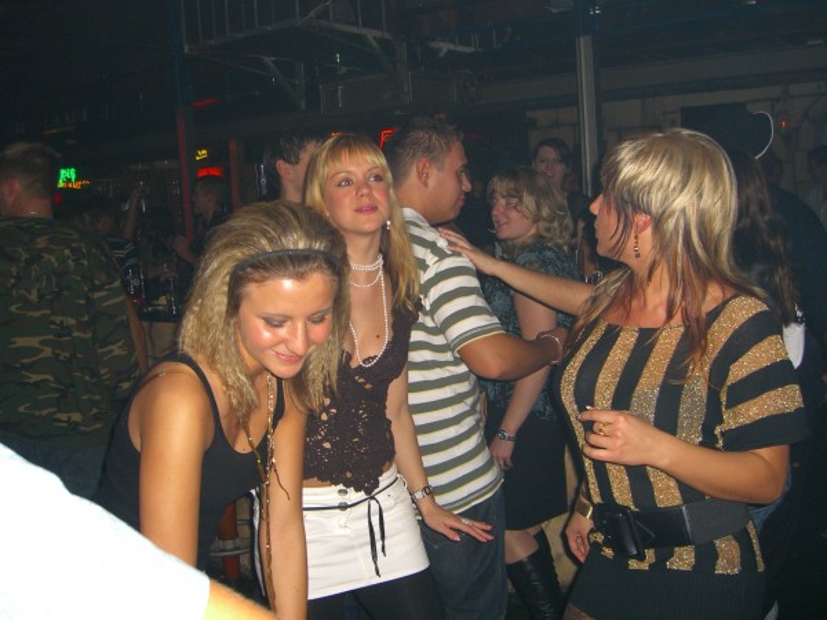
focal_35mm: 38
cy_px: 310
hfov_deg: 49.0
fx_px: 908
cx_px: 414
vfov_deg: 37.7
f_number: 2.8
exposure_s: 1/60
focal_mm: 7.9
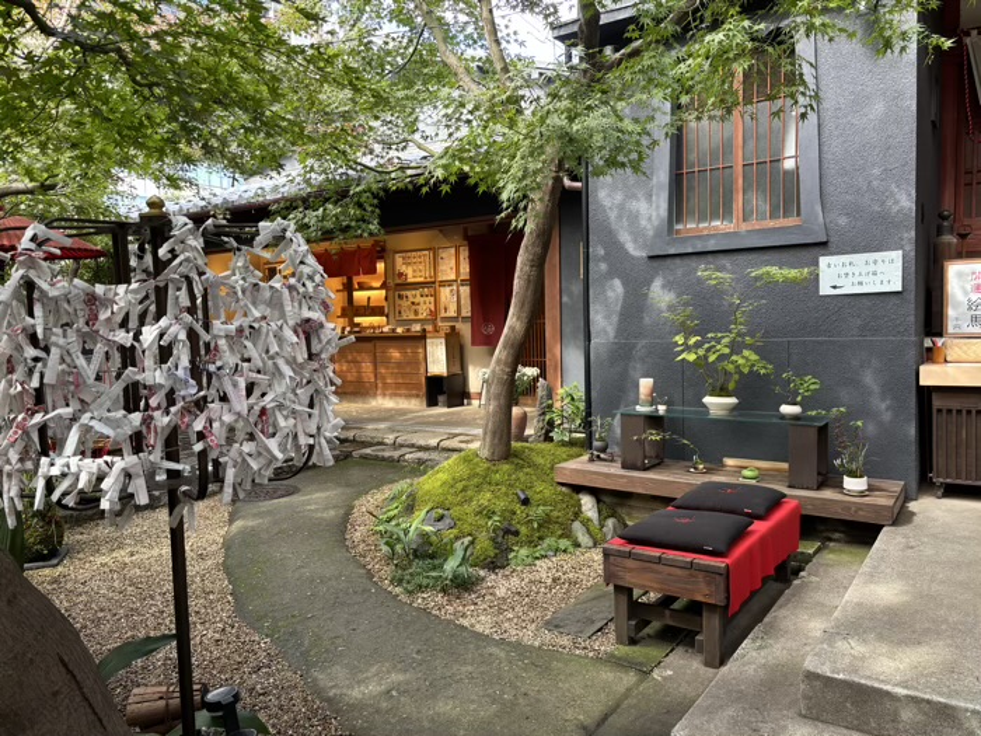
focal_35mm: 26
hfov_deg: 67.3
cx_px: 490
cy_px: 368
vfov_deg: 53.1
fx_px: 737
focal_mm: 5.96
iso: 125
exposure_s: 1/121
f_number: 1.6
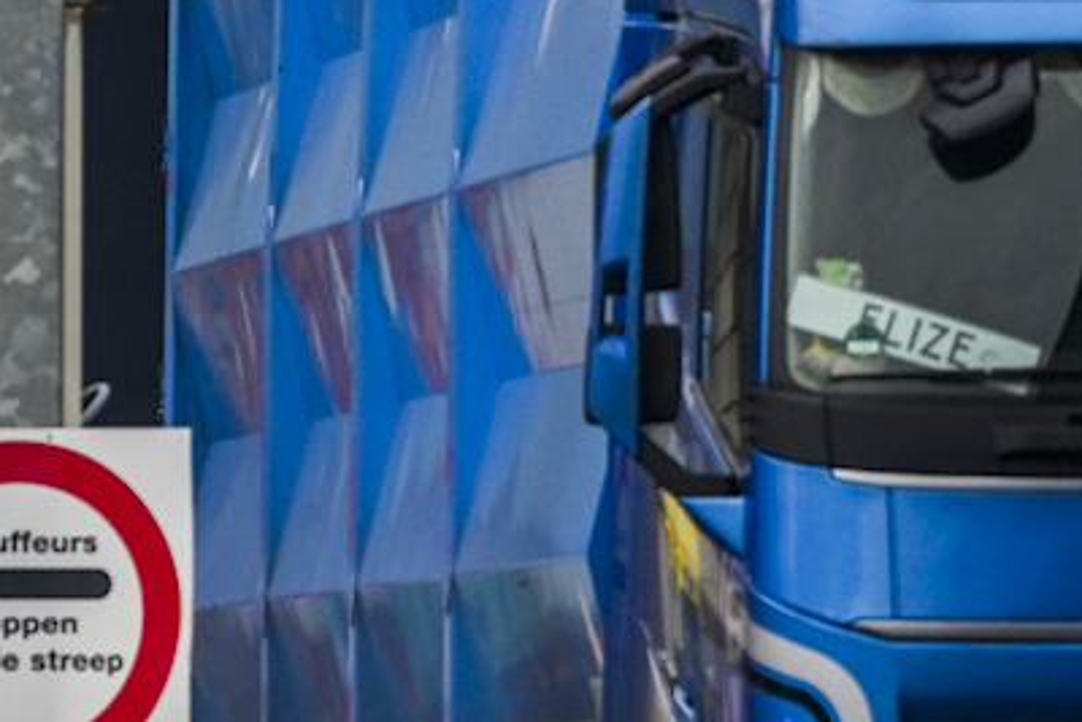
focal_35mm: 959
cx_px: -890
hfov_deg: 2.1
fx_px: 28832
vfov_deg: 1.4
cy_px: 379
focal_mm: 200
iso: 400
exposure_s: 1/2000
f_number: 2.8
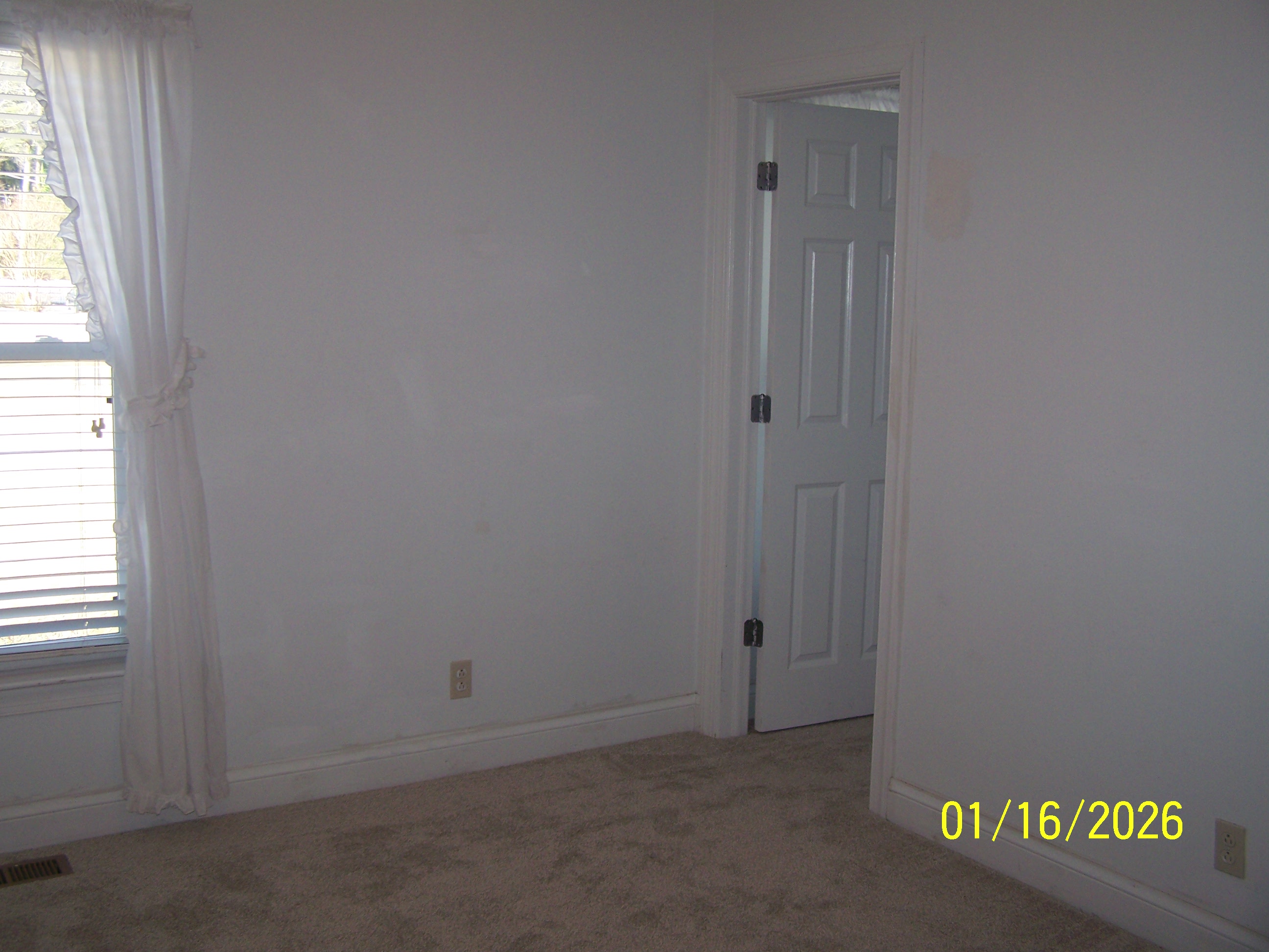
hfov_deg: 49.0
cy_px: 476
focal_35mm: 38
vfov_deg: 37.7
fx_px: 1393
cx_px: 634
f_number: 2.8
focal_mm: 6.3
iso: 80
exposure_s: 1/60
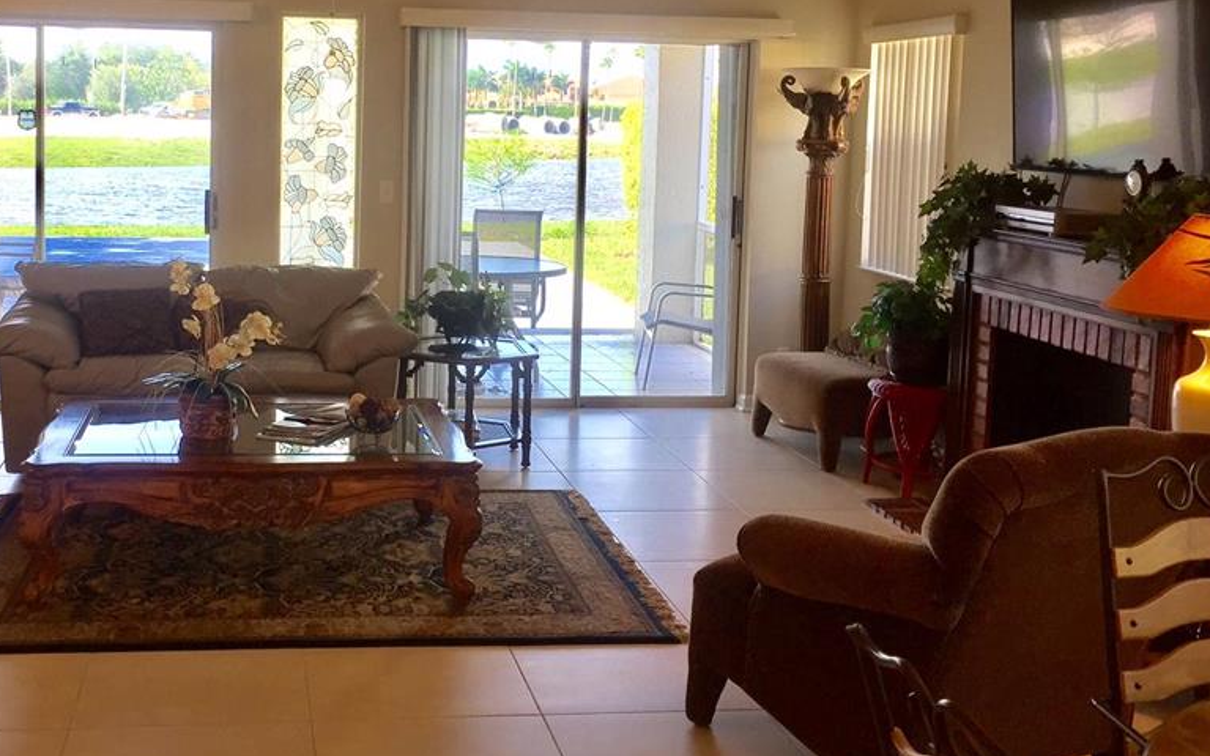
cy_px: 220
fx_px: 1352
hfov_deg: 47.5
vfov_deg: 30.9
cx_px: 418
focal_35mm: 41
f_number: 2.2
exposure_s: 1/60
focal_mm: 4.15
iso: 40
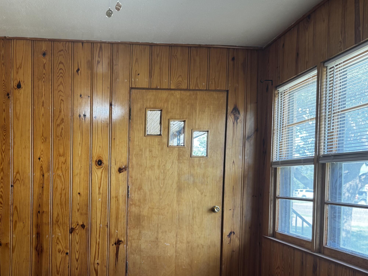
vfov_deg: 39.0
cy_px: 192
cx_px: 120
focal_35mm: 36
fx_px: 383
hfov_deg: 50.3
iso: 125
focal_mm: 6.76
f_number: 1.78
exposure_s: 1/60
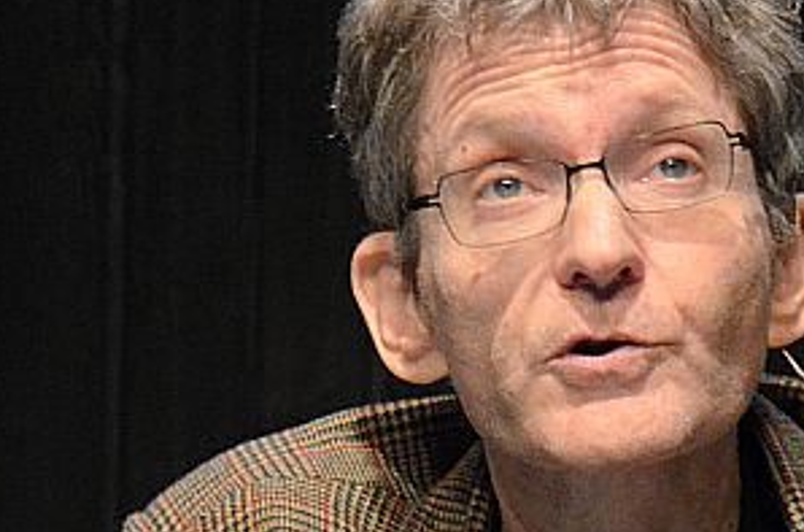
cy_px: 308
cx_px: 523
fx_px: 8086
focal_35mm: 363
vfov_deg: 3.8
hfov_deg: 5.7
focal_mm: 90
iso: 4000
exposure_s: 1/60
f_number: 5.6
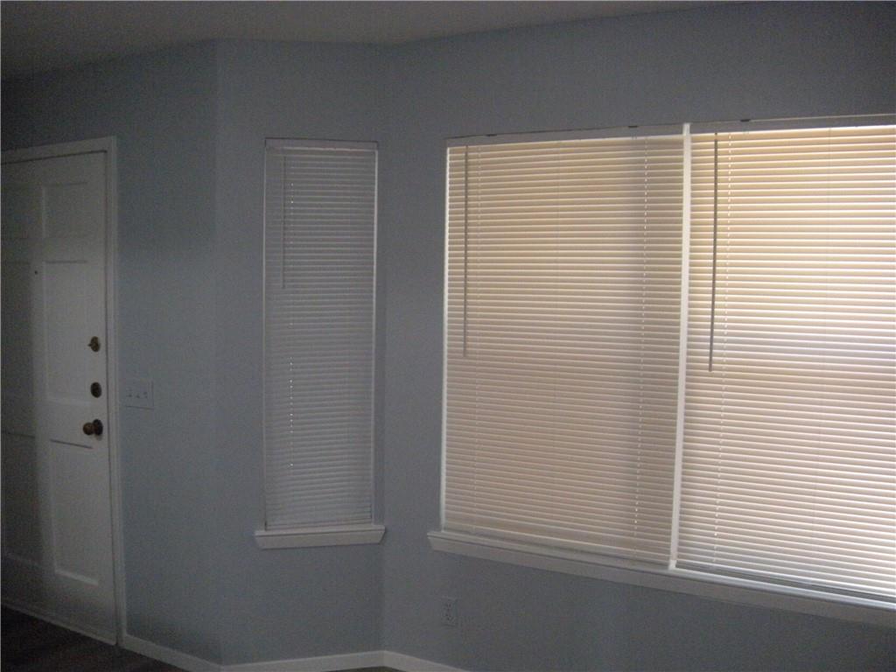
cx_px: 448
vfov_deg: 40.7
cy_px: 336
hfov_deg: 52.6
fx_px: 906
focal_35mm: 35
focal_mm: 5.9
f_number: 3.8
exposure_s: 1/55
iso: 400
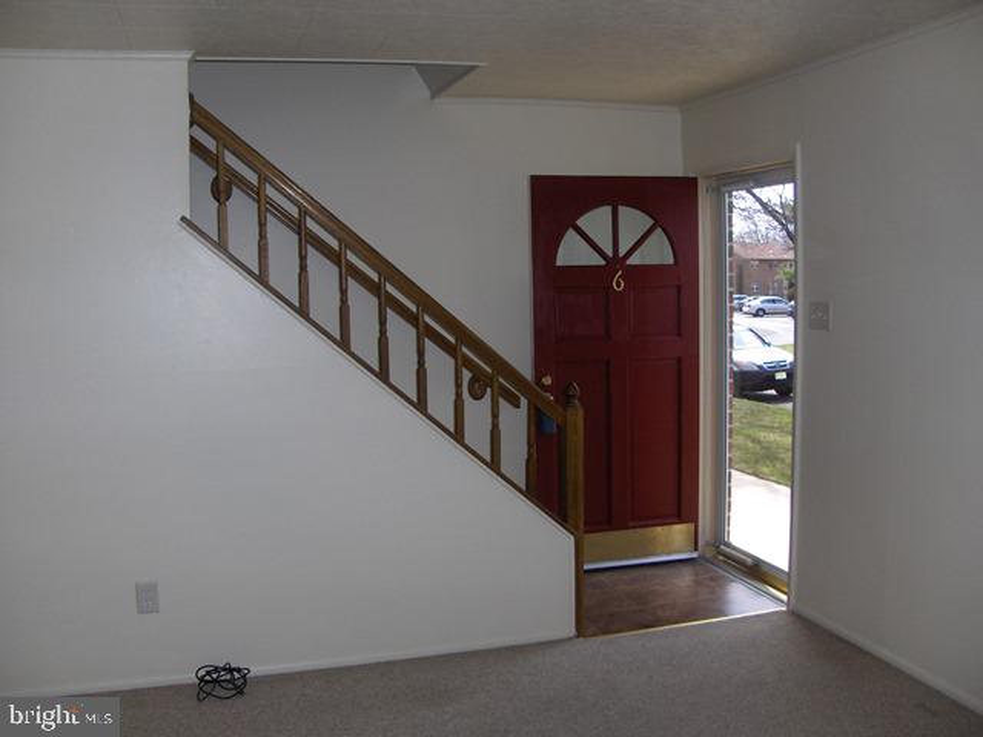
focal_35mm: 35
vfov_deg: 40.7
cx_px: 492
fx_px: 994
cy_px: 368
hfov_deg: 52.6
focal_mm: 5.8
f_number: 2.6
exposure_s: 1/313
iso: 100
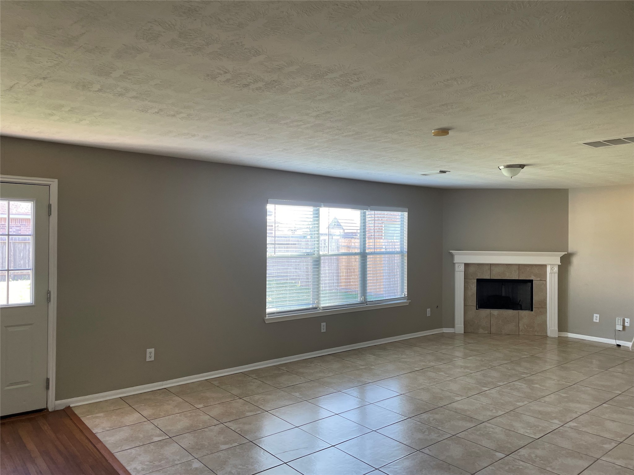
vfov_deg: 53.1
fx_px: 476
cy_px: 238
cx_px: 317
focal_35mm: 26
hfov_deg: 67.3
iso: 100
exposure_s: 1/121
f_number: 1.6
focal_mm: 4.2
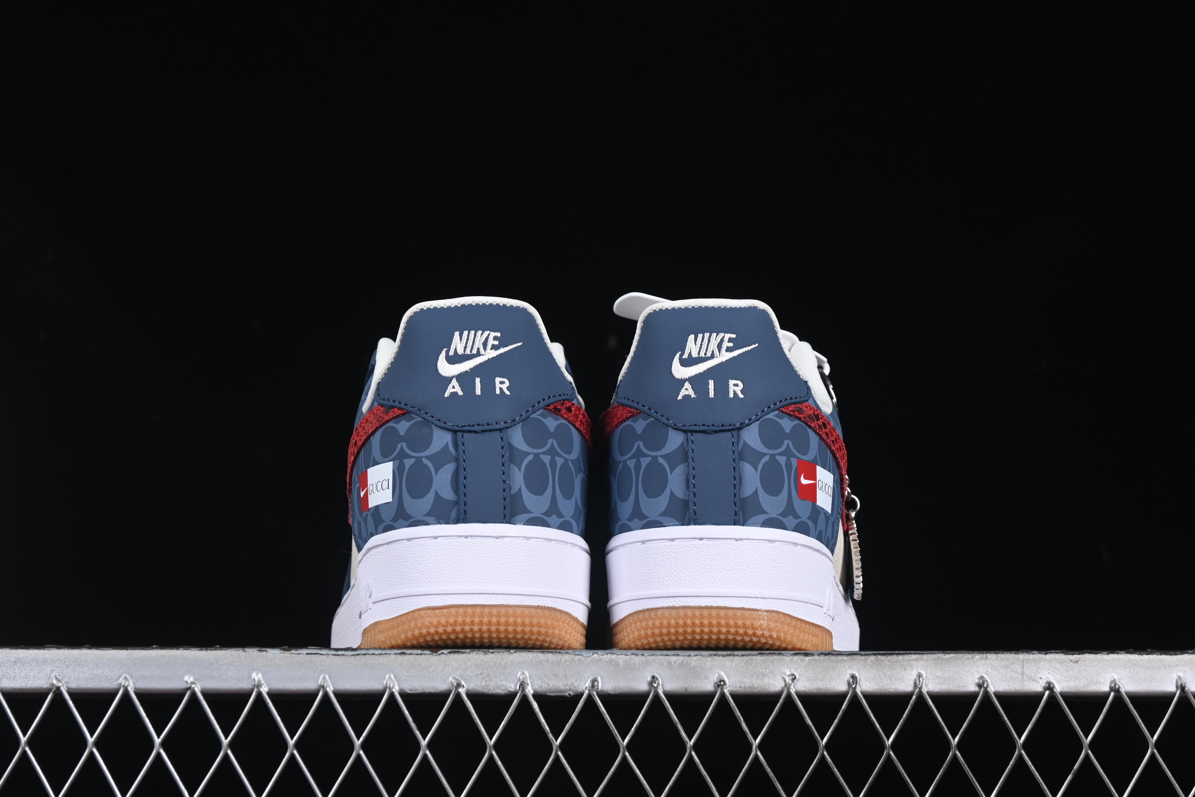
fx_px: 2489
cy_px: 398
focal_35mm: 75
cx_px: 598
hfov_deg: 27.0
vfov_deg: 18.2
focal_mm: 50
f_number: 7.1
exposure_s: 1/80
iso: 160
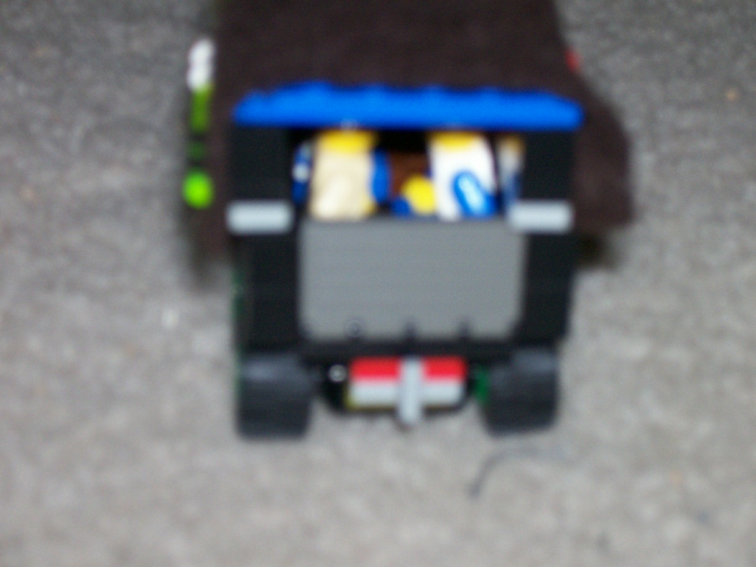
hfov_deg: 19.3
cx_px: 378
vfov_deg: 14.5
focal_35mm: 102
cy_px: 284
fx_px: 2228
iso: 140
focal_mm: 16.8
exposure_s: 1/157
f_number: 4.6
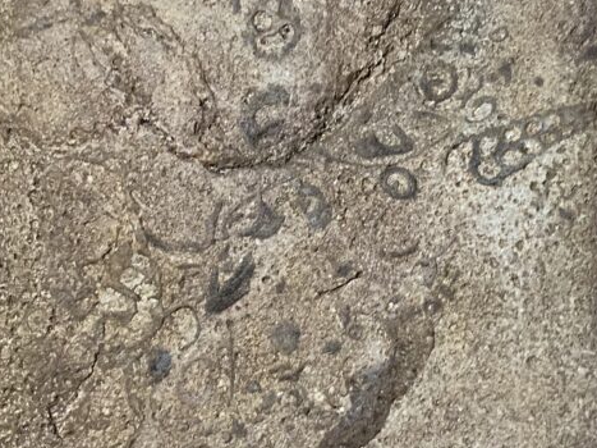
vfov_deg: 25.6
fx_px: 983
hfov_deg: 33.6
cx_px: 376
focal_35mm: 57
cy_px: 195
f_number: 1.8
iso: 640
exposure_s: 1/30
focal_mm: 4.25
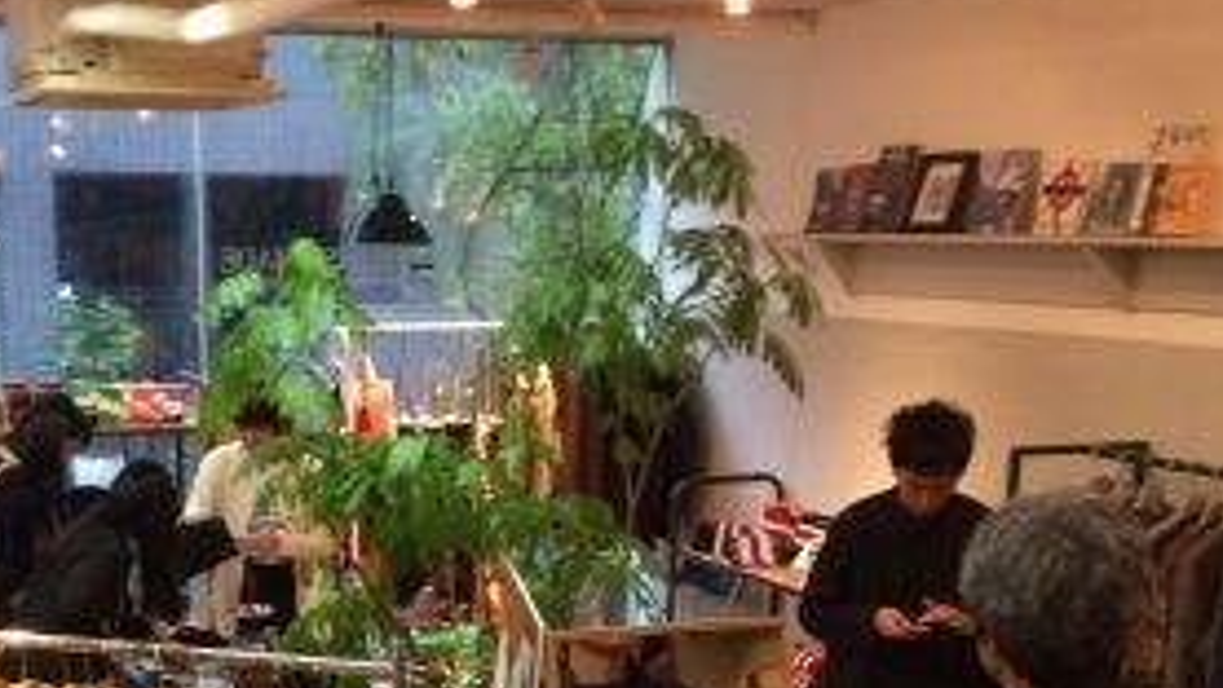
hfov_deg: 36.1
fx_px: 1849
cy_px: 725
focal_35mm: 57
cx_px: 371
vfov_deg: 20.3
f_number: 2.2
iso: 125
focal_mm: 4.15
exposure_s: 1/30
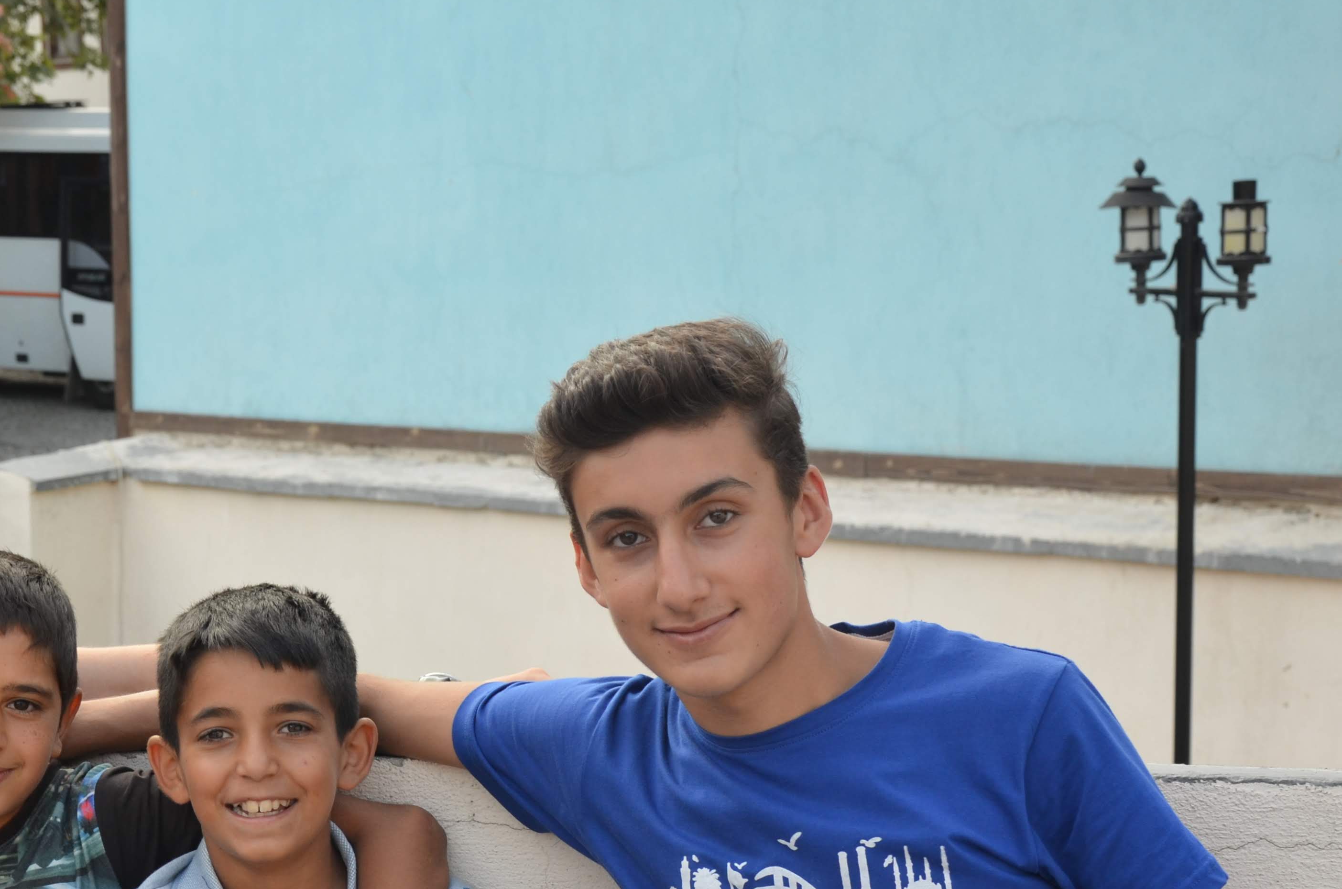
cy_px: 737
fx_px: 2939
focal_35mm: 79
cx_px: 260
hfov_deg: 25.3
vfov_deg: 17.0
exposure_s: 1/125
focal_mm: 30
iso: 320
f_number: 5.6
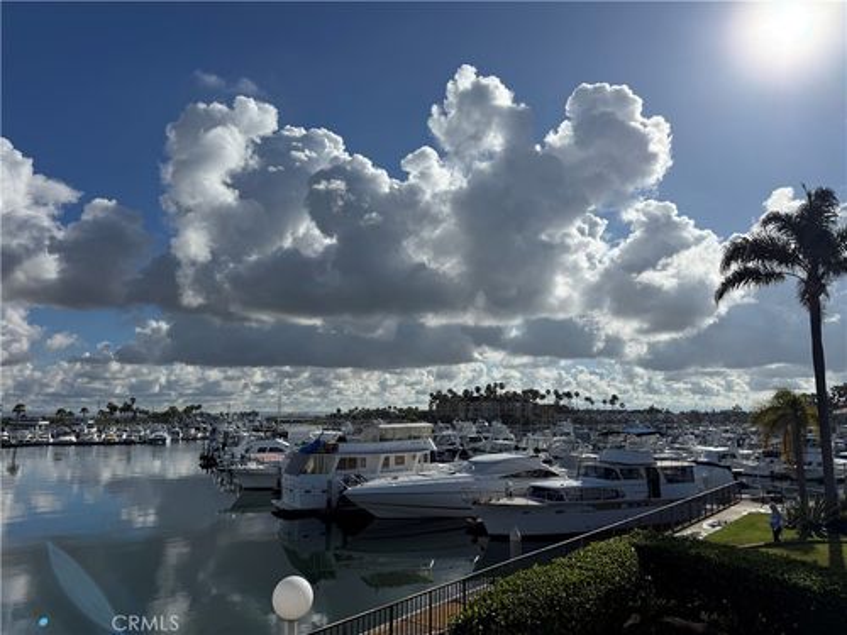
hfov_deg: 71.6
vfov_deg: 56.8
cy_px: 318
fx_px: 587
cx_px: 424
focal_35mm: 24
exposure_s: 1/14286
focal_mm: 6.76
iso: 64
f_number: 1.78
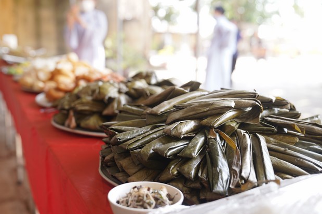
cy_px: 110
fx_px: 384
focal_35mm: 43
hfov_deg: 45.4
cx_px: 157
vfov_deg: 31.2
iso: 200
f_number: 3.2
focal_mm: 41
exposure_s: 1/100
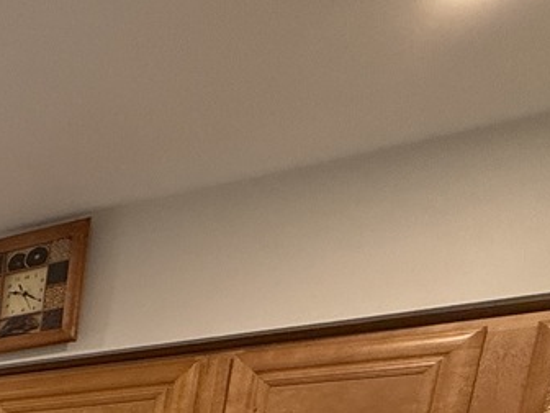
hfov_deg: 21.1
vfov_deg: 18.2
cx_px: -452
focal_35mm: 60
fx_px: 953
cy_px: 780
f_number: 2.2
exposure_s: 1/120
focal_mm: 2.22
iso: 200
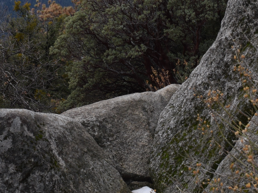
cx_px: 114
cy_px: -5
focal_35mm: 101
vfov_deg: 14.4
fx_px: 753
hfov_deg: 19.4
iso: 250
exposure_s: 1/250
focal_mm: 18
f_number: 8
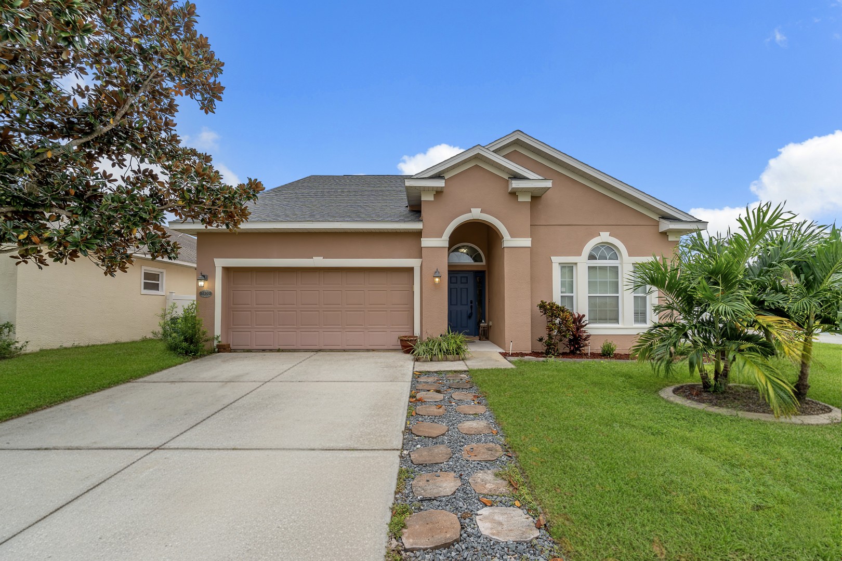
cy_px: 280
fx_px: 327
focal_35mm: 14
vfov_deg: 81.2
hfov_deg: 104.3
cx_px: 421
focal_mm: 14
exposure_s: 1/80
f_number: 5.6
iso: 100
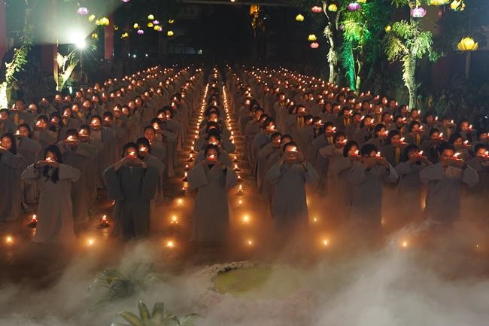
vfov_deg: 31.9
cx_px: 244
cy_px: 163
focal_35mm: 42
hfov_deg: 46.4
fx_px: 570
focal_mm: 28
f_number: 2.8
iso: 2500
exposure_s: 1/100
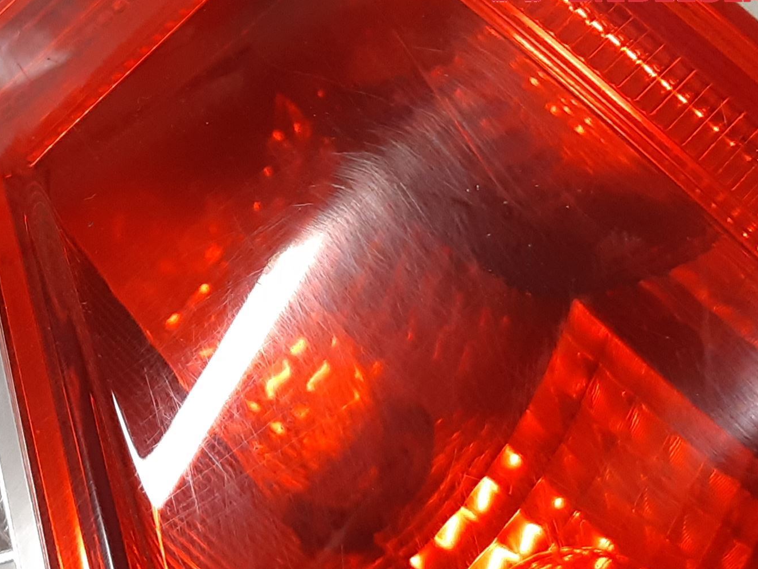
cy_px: 343
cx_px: 258
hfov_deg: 46.1
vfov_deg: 35.8
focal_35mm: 40
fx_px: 876
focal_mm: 3.93
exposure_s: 1/50
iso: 160
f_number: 1.7
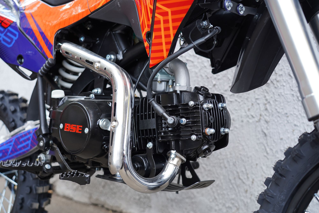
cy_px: 106
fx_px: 408
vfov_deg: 29.2
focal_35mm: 46
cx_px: 160
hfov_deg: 42.7
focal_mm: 46
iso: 160
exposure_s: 1/60
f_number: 4
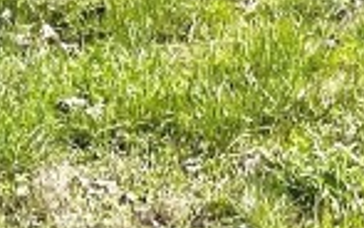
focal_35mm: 192
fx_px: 1905
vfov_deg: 6.0
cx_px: 458
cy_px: -610
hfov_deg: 10.7
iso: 32
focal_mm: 5.1
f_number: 1.6
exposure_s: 1/4348
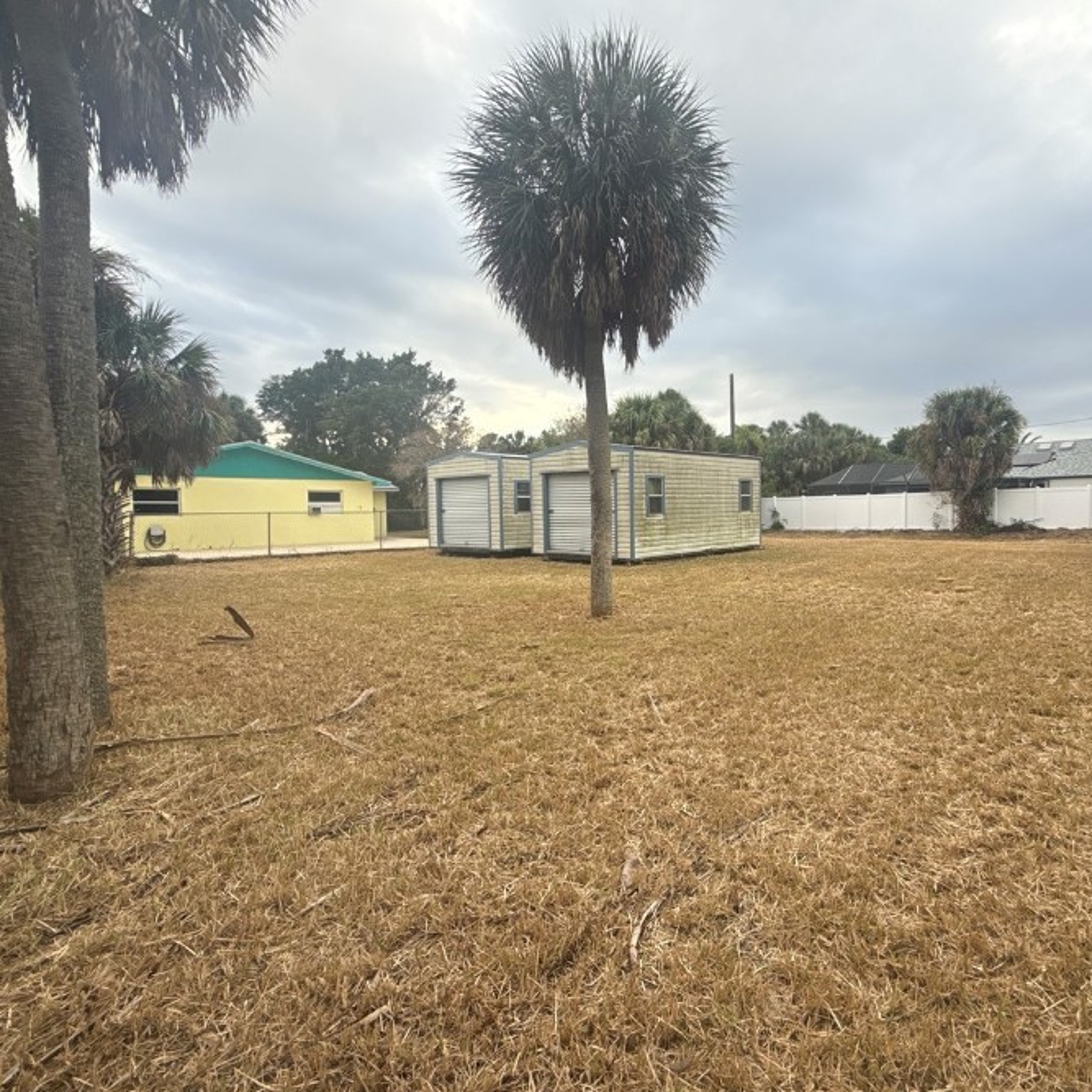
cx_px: 653
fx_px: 678
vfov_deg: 77.7
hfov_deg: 76.8
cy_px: 544
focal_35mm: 19
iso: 50
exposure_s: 1/413
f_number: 2.2
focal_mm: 2.22
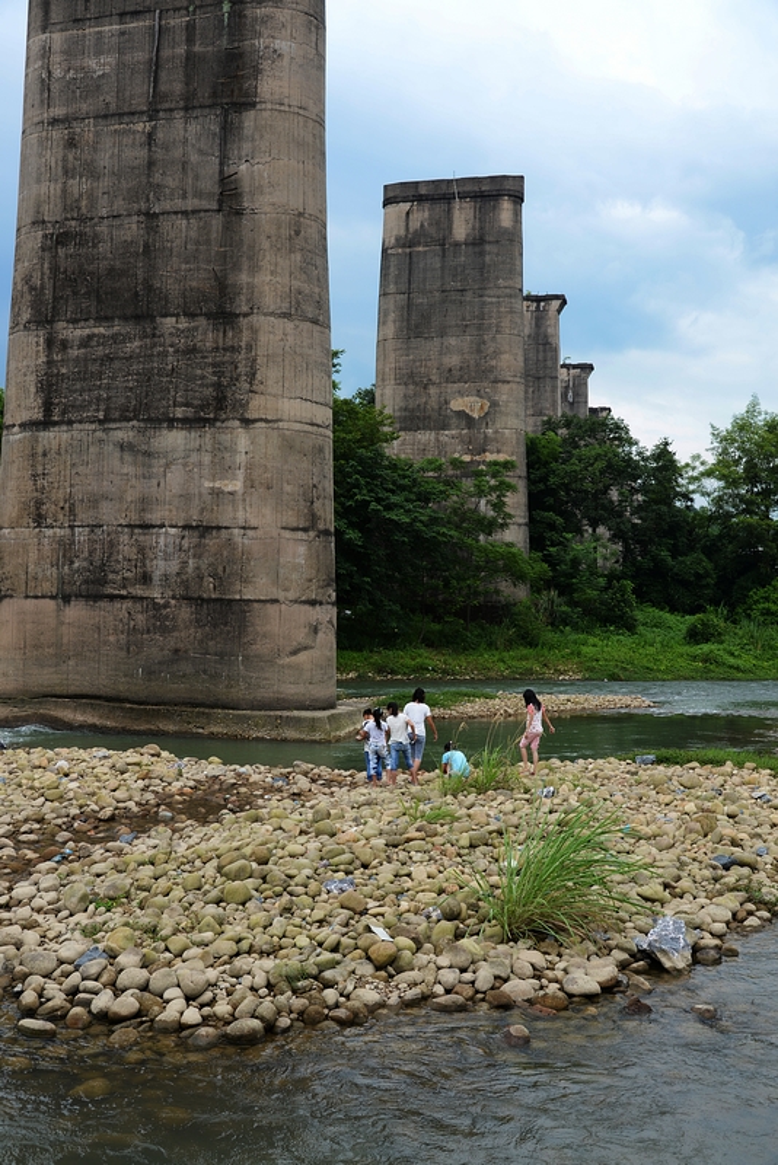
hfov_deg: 35.1
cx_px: 389
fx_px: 1231
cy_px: 582
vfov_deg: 50.7
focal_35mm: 38
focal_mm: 38
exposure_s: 1/200
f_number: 7.1
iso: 100
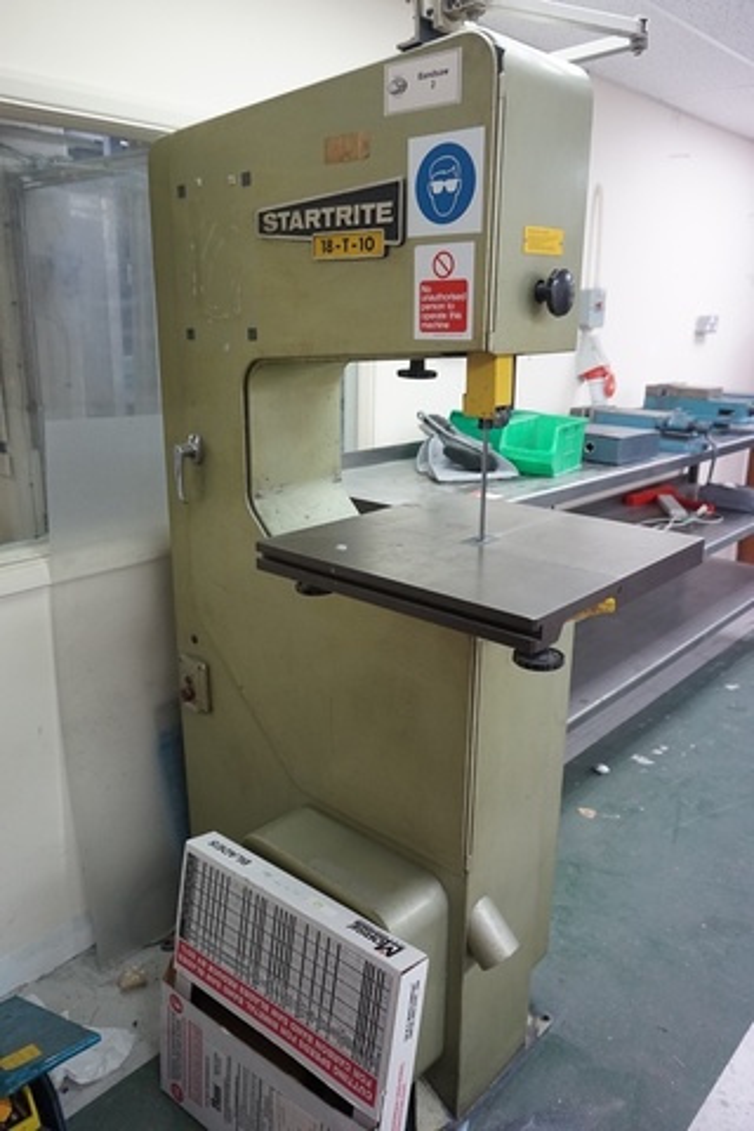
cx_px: 377
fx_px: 848
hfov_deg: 47.9
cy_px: 566
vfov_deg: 67.4
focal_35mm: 27
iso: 1000
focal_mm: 18
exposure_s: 1/160
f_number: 4
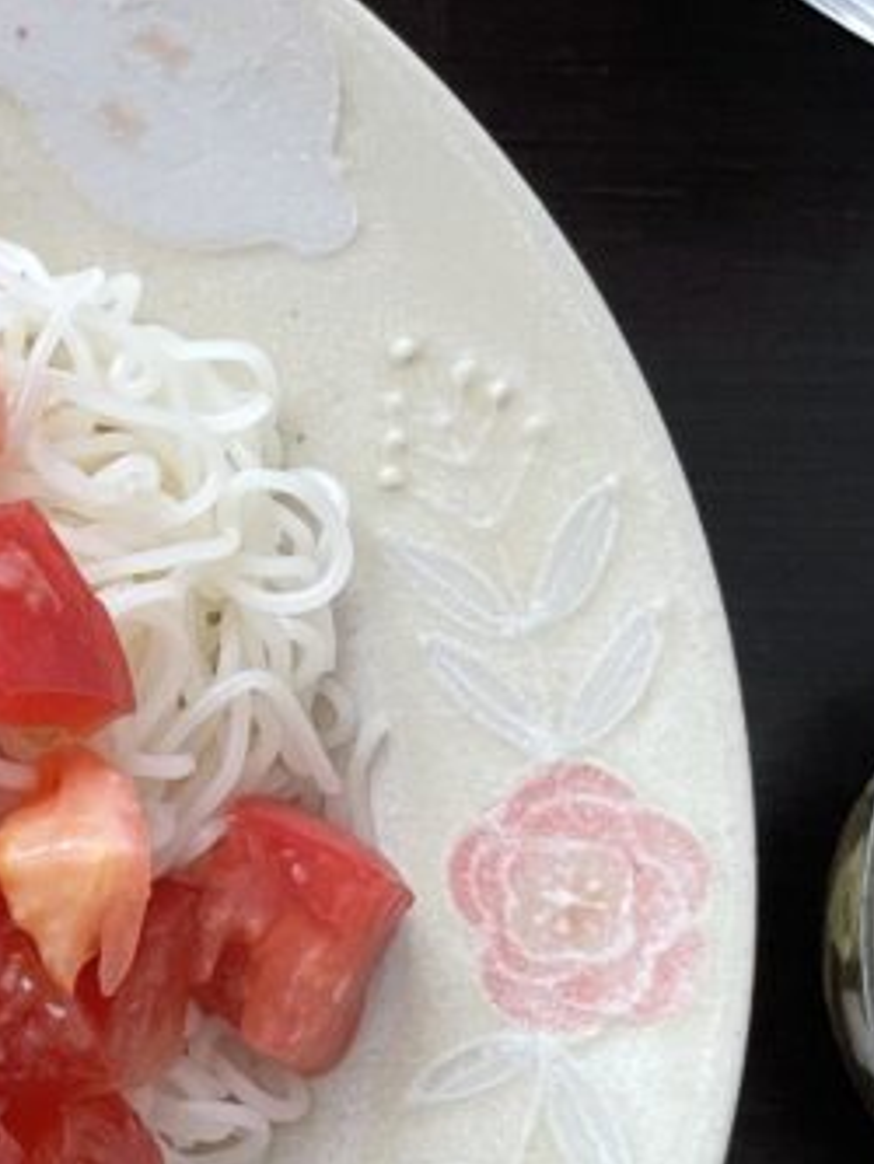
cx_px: -594
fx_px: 2691
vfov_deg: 24.3
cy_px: 724
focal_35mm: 80
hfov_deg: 16.2
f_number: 1.6
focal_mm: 4.2
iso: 250
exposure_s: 1/50
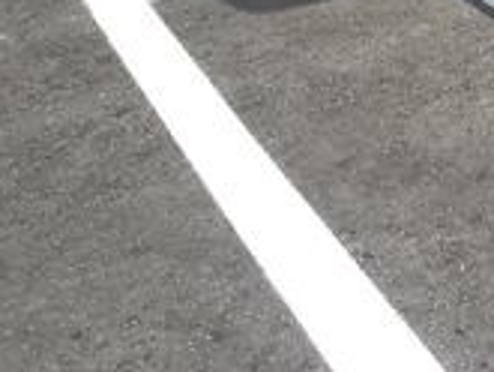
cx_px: 614
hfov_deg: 18.1
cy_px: -110
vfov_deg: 14.0
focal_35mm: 102
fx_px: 1457
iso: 400
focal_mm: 5.1
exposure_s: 1/500
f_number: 4
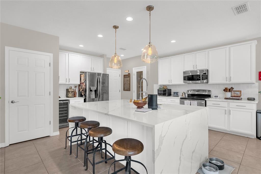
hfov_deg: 90.0
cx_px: 130
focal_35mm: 18
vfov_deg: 67.4
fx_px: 131
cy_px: 87
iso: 1600
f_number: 7.1
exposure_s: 1/2000
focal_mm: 18
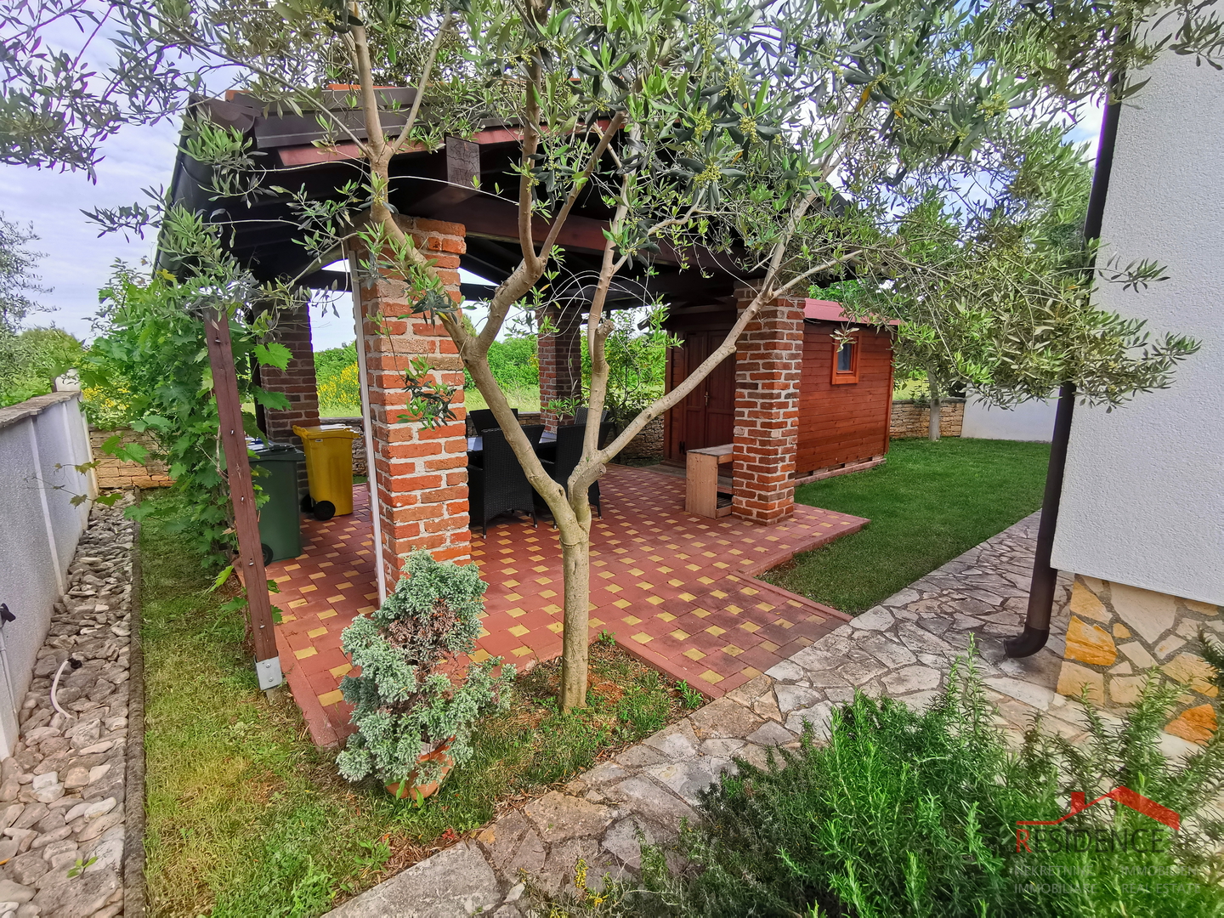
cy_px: 459
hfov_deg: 94.5
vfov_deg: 78.1
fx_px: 566
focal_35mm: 16
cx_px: 612
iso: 50
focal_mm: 2.35
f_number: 2.2
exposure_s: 1/252
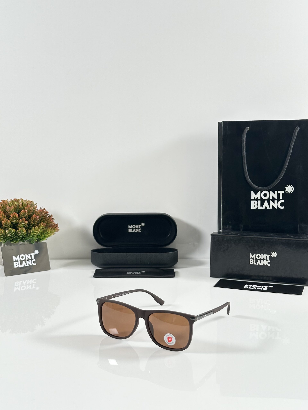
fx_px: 569
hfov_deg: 30.3
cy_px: 205
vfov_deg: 39.7
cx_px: 154
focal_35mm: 48
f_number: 1.78
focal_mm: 6.86
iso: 80
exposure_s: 1/70
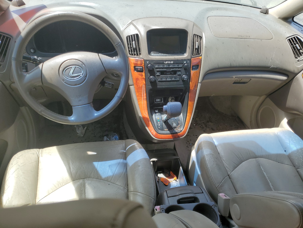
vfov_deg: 53.1
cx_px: 152
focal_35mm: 26
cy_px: 114
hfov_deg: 67.3
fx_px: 228
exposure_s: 1/625
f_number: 1.5
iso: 50
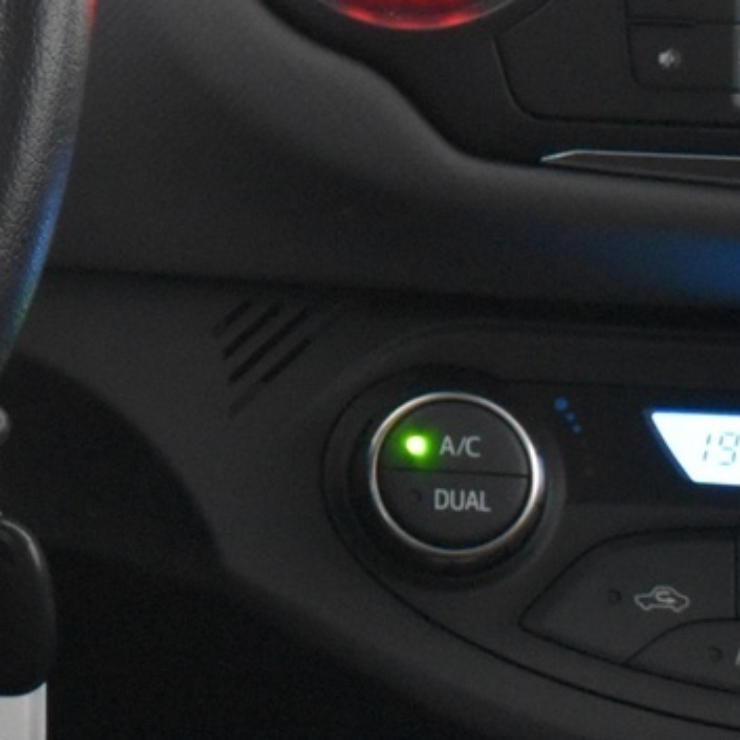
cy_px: 2
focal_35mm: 187
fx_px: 4523
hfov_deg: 8.7
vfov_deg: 9.3
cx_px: -851
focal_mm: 32
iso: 3200
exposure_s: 1/15
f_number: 4.5
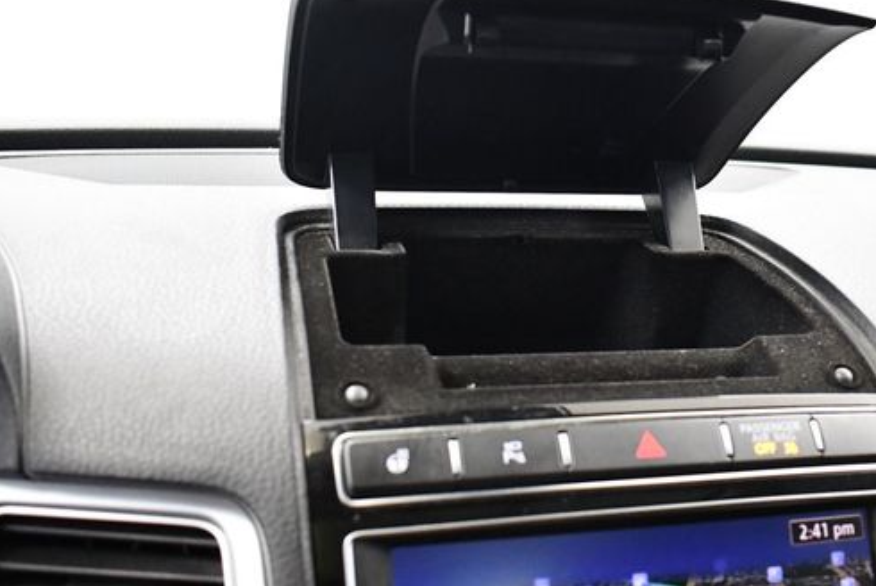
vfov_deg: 28.7
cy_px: 284
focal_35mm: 47
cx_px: 567
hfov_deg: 41.4
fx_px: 1145
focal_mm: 18
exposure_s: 1/60
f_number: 3.5
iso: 4000
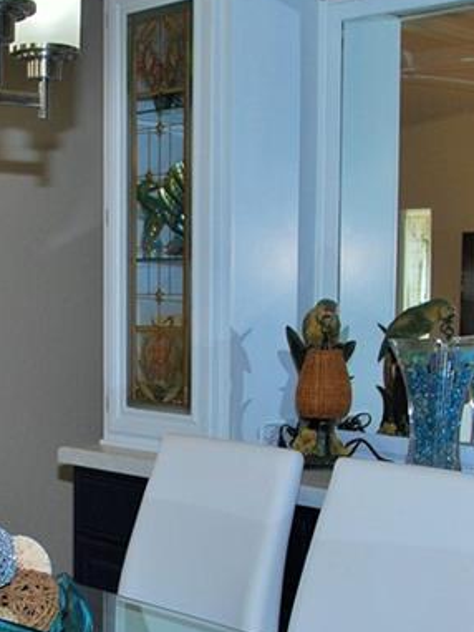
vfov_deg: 31.0
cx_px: 50
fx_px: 1131
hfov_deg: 23.1
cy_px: 410
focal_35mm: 62
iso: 200
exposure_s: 1/60
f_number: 4
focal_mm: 16
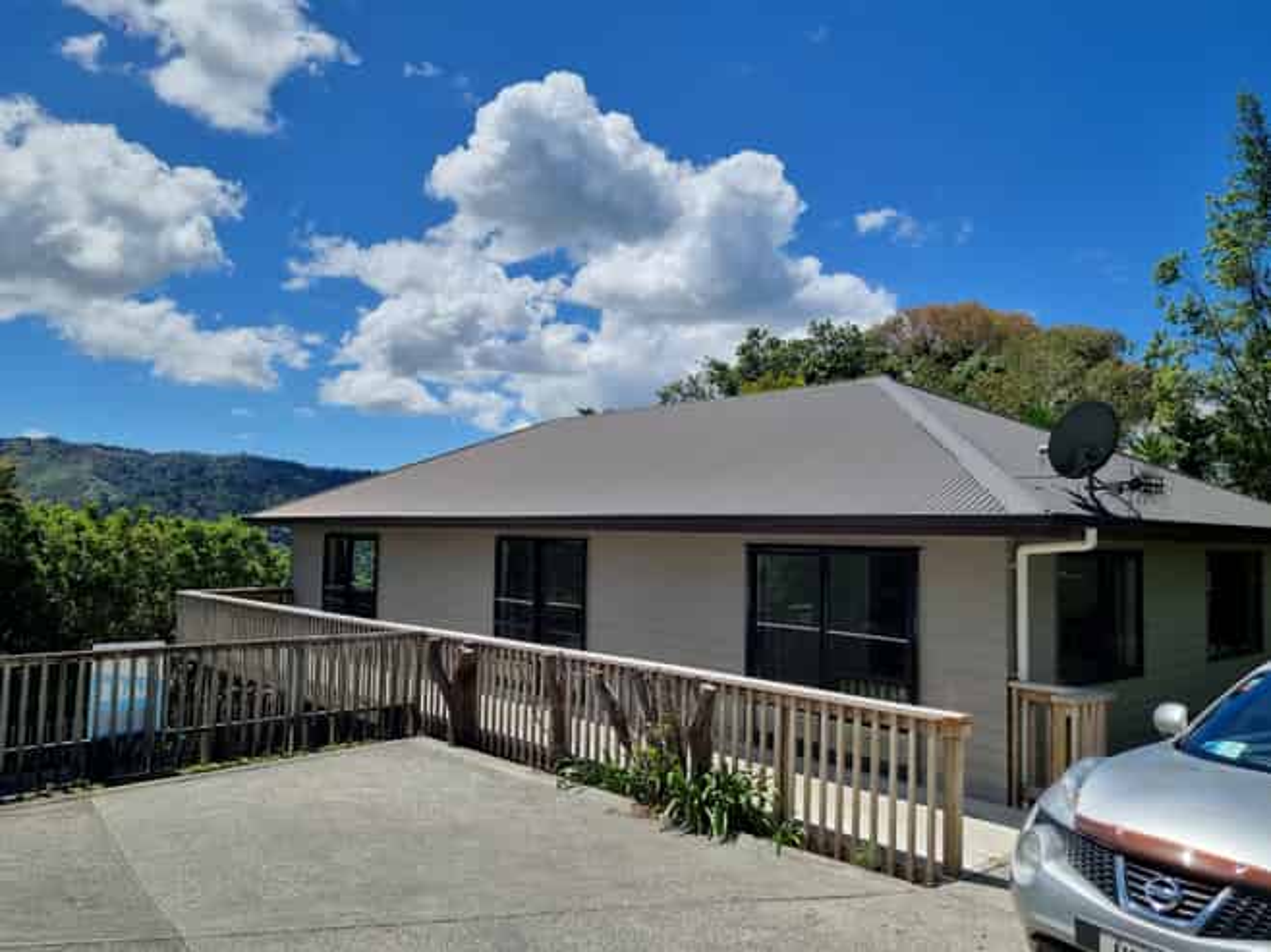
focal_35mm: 26
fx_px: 954
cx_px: 636
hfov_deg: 67.3
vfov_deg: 53.0
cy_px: 476
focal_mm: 5.4
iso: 50
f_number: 1.8
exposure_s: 1/3704
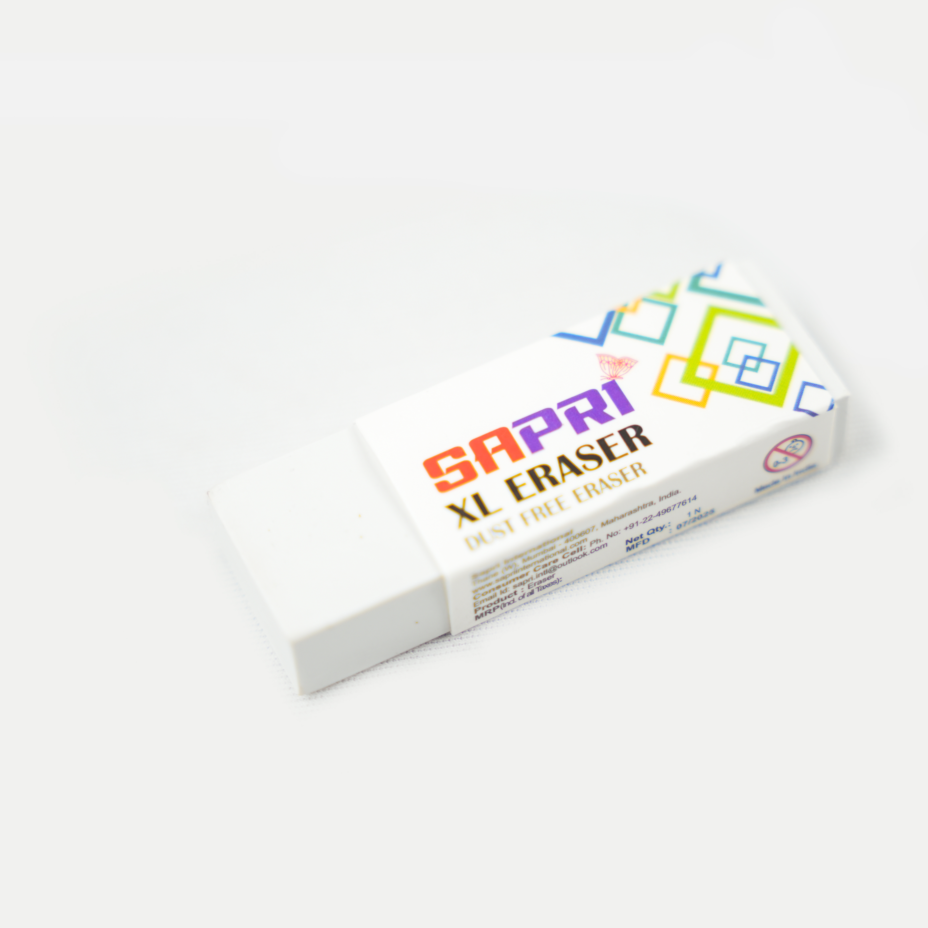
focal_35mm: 90
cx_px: 530
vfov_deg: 19.3
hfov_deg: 19.3
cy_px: 464
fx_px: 2730
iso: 400
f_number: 2.8
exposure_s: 1/200
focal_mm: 70
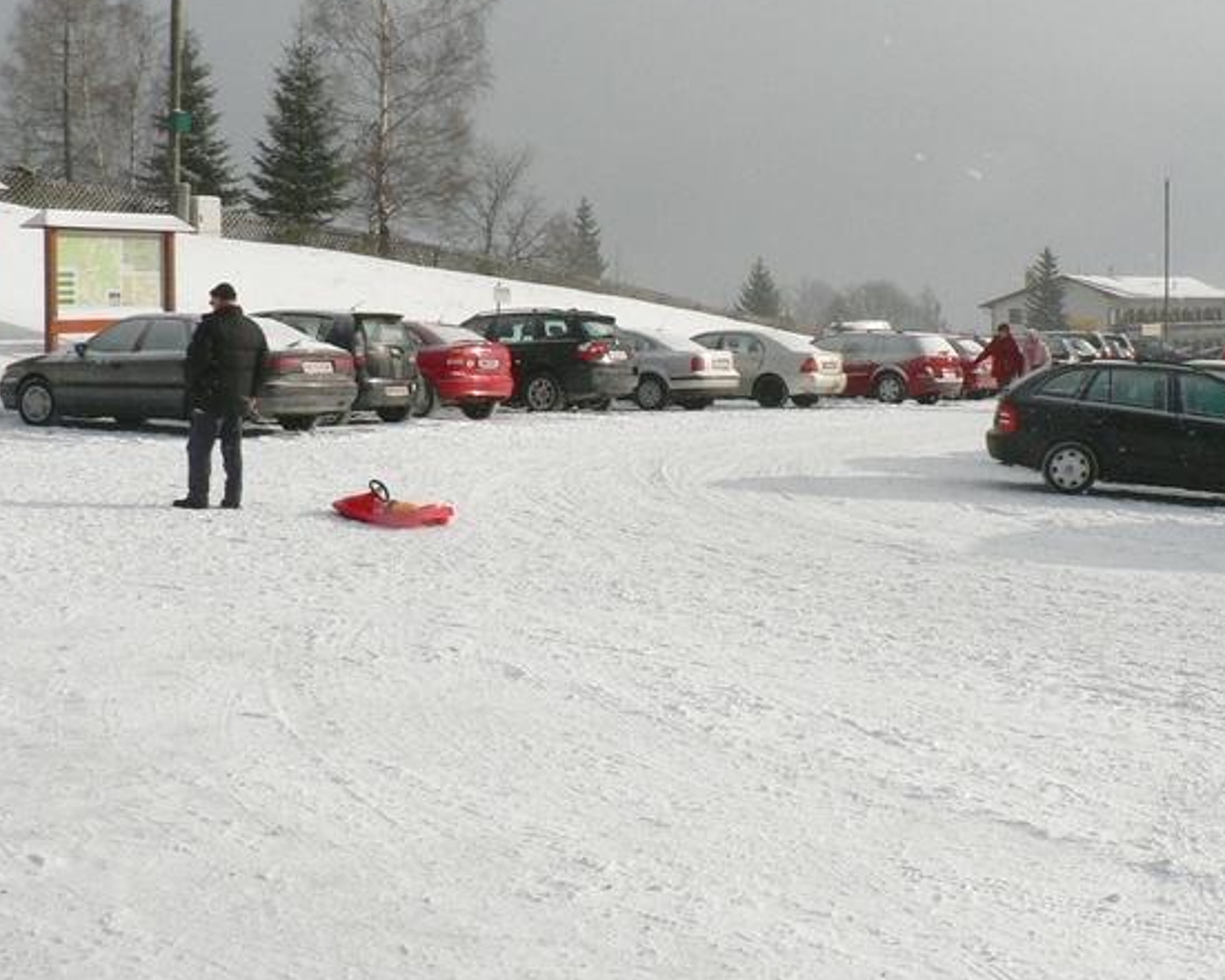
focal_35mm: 51
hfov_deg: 36.5
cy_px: 387
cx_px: 760
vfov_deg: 29.6
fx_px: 1849
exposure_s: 1/640
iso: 200
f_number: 8
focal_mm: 6
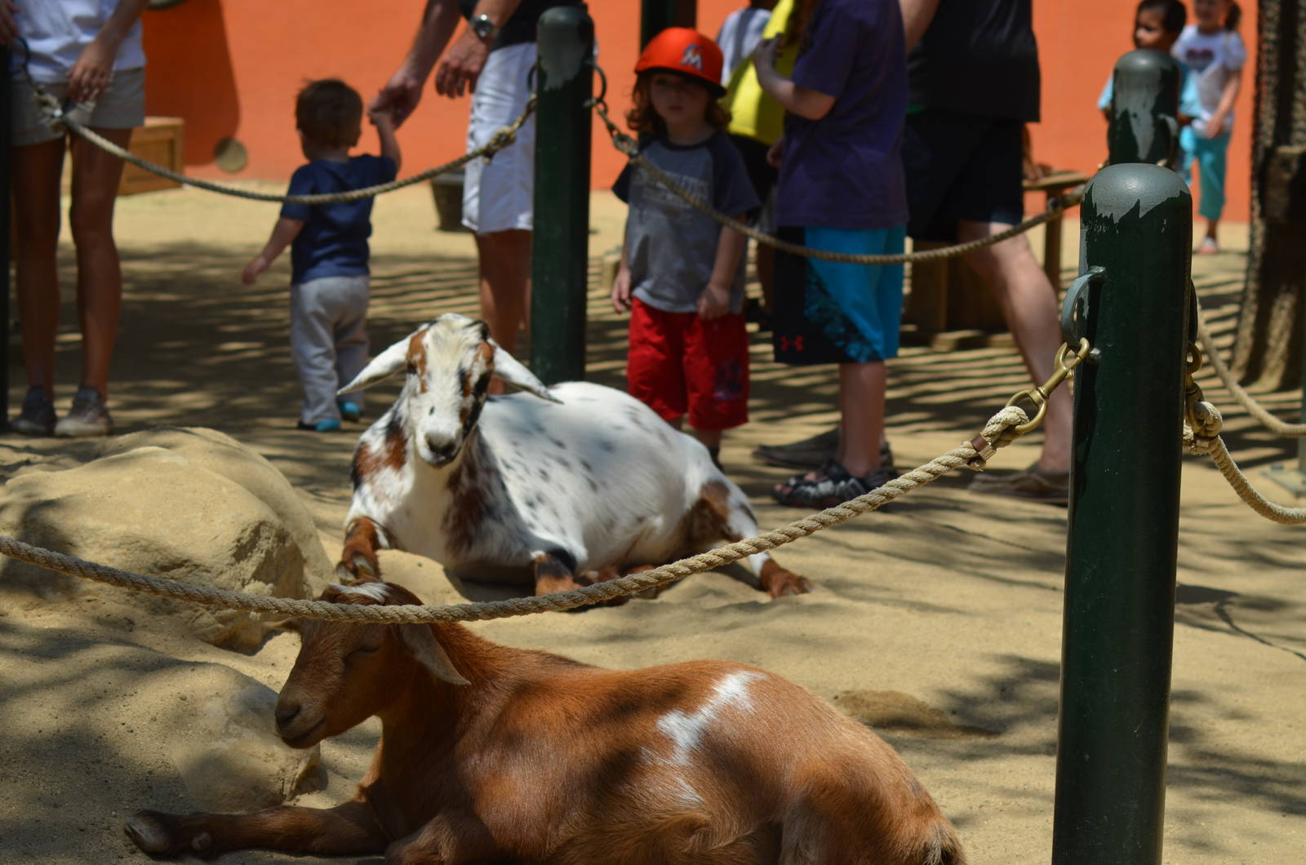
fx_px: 3802
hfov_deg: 19.5
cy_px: 432
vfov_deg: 13.0
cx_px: 653
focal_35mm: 105
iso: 200
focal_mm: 70
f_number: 7.1
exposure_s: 1/800
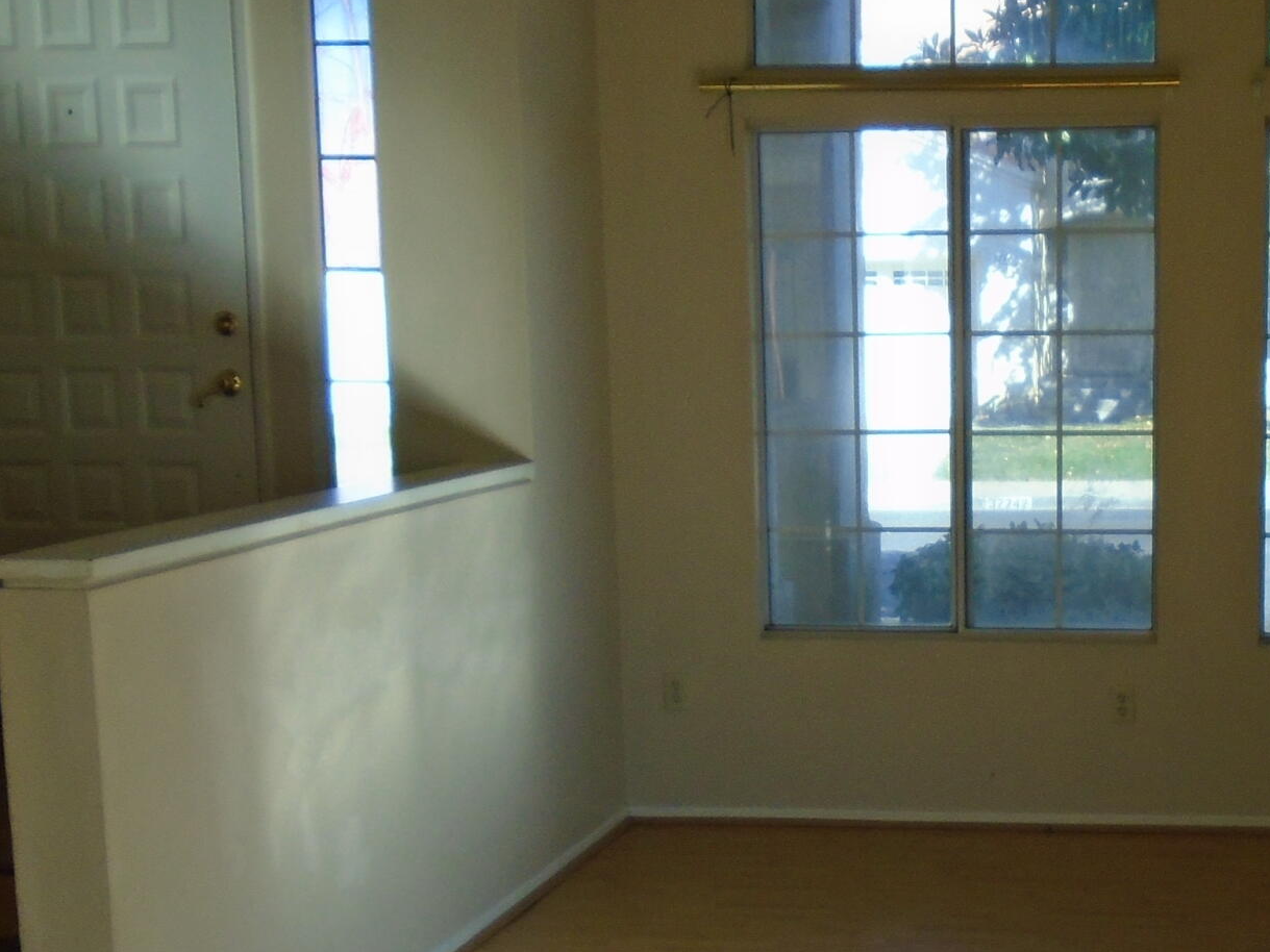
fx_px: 2348
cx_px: 1012
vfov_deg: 22.6
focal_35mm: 64
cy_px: 768
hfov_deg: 29.6
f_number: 3.2
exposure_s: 1/200
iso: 100
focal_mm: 4.6
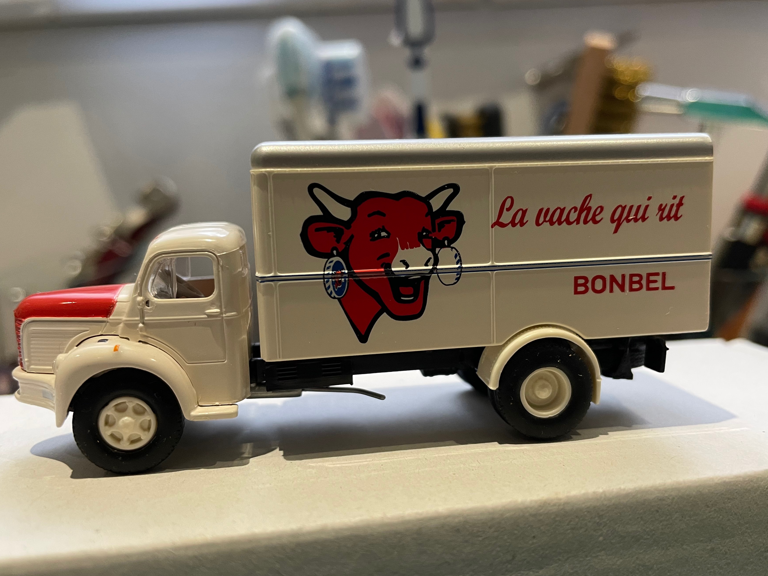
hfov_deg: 59.9
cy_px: 292
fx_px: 666
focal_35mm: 30
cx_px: 399
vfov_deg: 46.8
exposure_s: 1/61
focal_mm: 4.2
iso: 125
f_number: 1.6
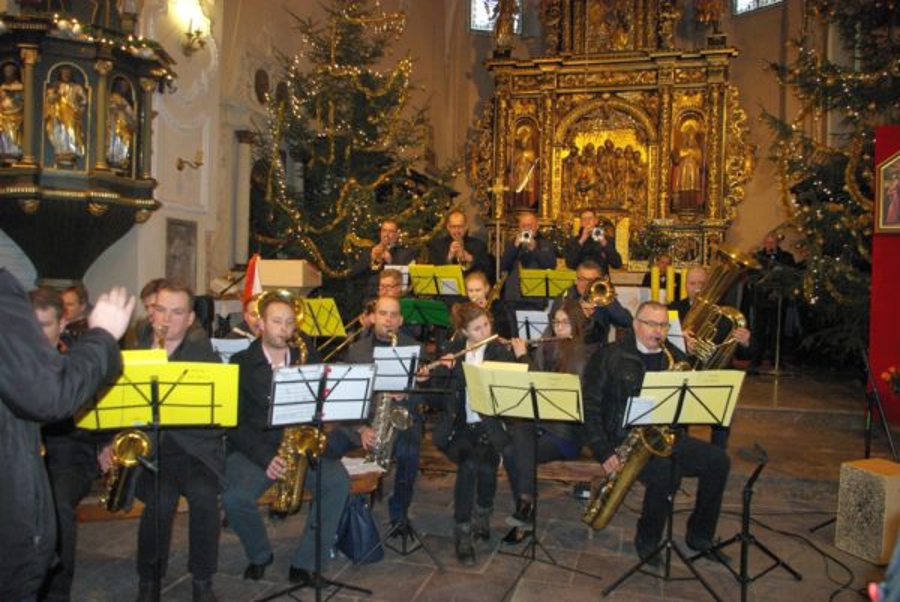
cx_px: 450
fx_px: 675
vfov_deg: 48.0
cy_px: 301
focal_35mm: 27
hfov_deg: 67.3
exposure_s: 1/30
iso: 800
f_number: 4.5
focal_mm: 18
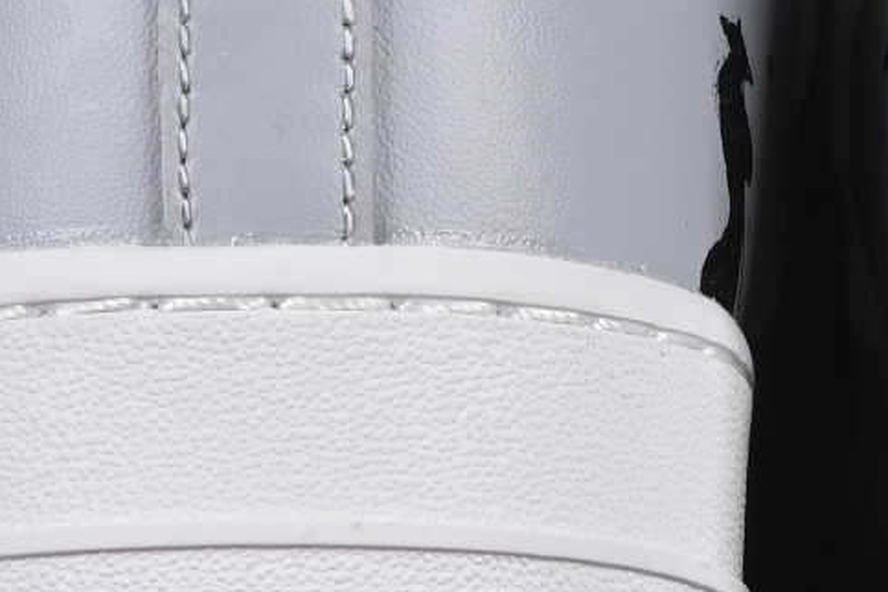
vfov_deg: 3.2
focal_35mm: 432
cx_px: 820
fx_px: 10655
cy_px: -268
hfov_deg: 4.8
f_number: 8
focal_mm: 50
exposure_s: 1/80
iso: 160
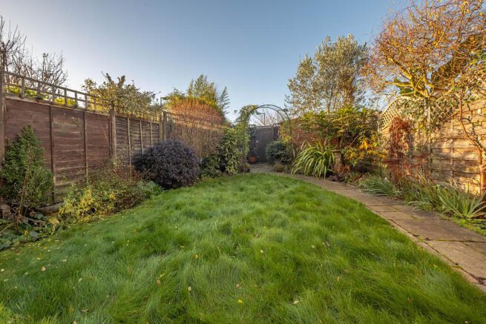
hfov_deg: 100.4
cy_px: 162
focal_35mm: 15
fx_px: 203
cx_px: 243
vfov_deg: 77.4
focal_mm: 10
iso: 400
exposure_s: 1/125
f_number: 8
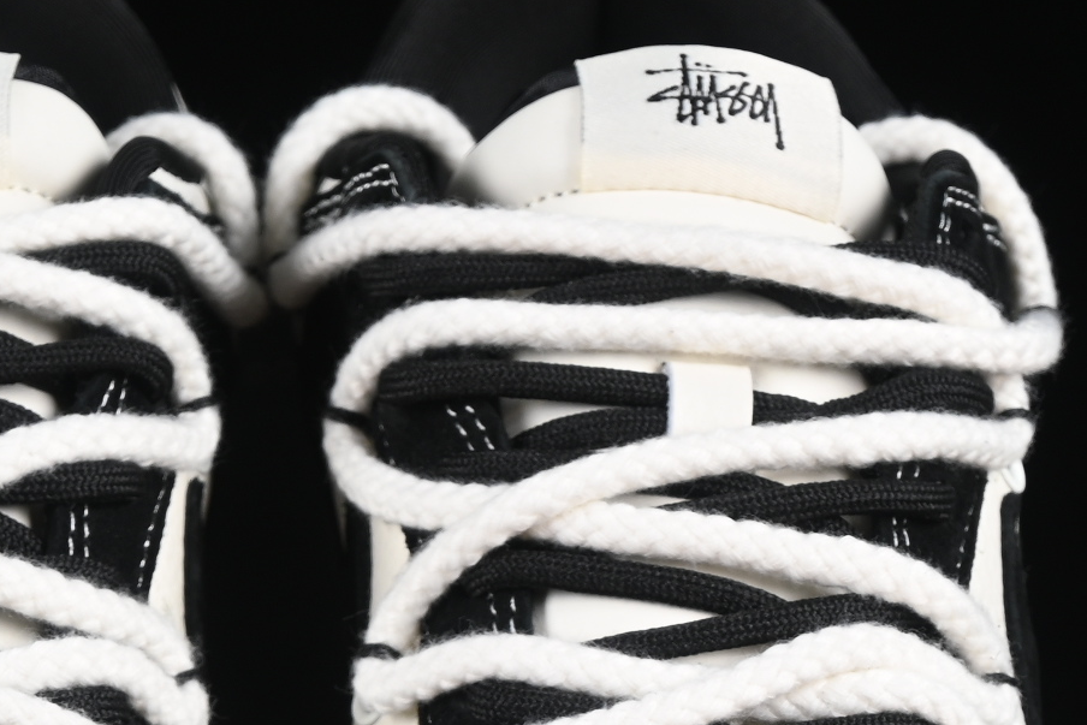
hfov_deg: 8.9
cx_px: 278
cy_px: 901
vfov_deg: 5.9
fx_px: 6976
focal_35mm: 231
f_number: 6.3
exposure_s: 1/60
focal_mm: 50
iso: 160
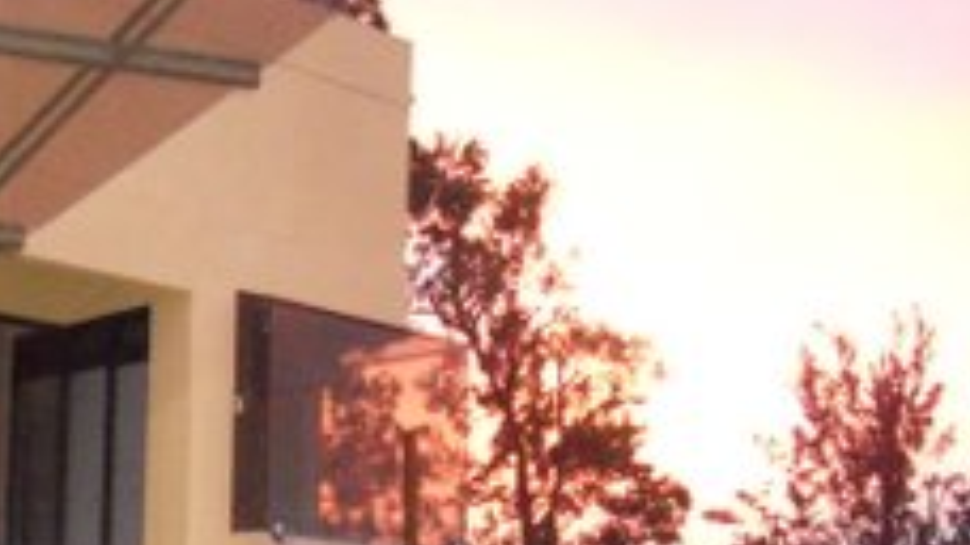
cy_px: 554
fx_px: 1594
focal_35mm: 62
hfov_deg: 30.9
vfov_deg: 18.8
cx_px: -47
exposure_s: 1/25
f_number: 3.2
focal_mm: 4.9
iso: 1600
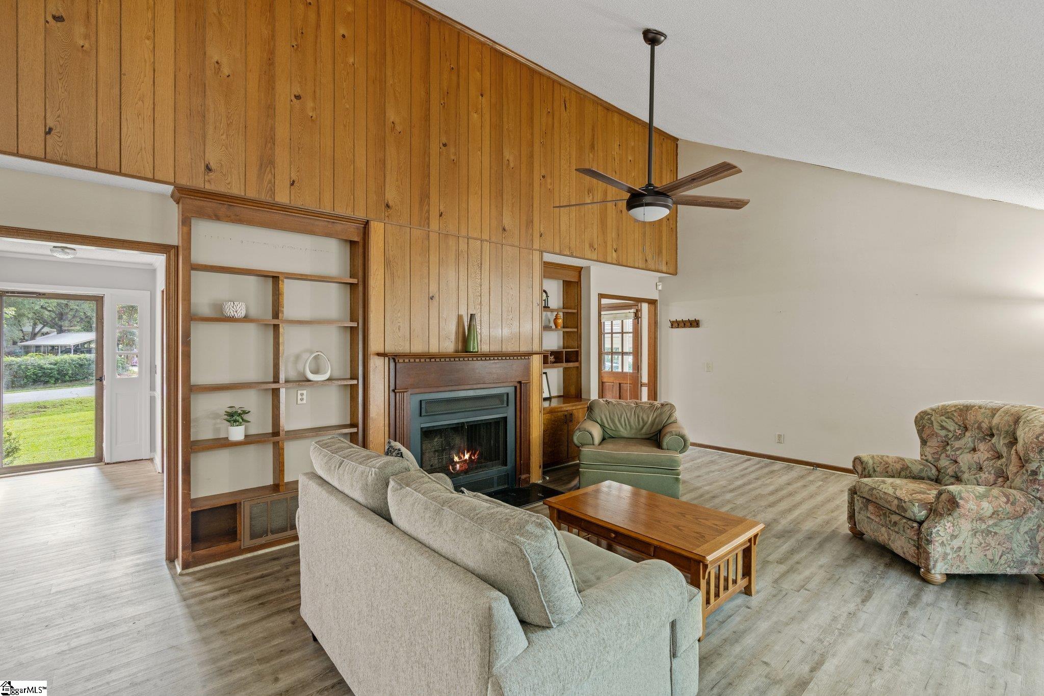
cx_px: 522
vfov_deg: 73.7
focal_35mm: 16
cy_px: 348
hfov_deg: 96.7
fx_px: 464
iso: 250
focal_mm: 16
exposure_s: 2
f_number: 9
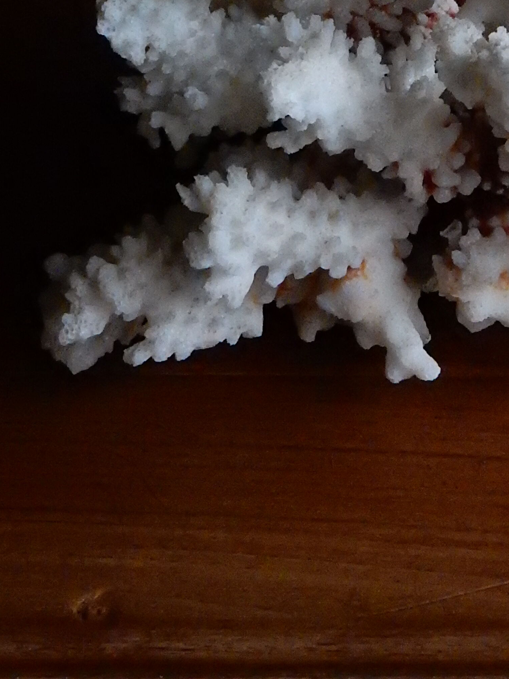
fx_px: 1922
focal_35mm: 98
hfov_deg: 15.0
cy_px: -48
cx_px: 423
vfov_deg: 19.3
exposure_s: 1/60
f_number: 4.2
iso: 1600
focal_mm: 7.6
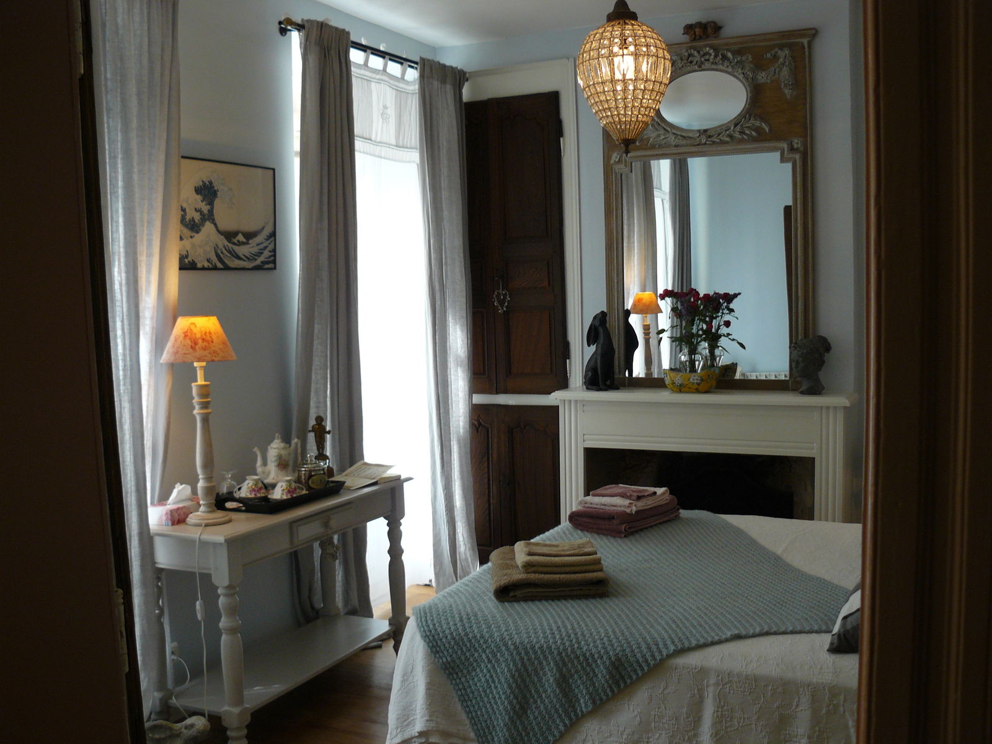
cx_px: 496
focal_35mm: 36
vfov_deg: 39.7
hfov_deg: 51.4
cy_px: 372
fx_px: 1032
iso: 100
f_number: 2.8
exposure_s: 1/60
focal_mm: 6
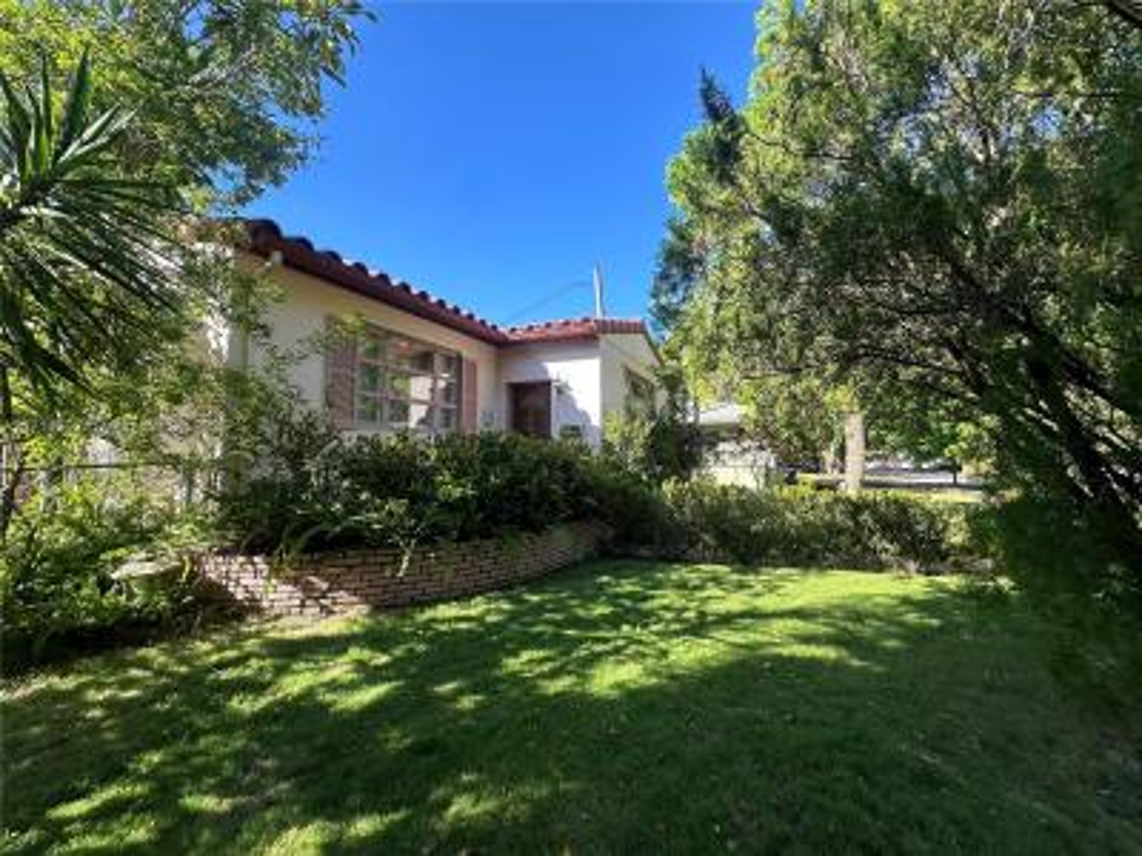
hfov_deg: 102.1
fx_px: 462
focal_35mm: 14
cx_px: 571
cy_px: 428
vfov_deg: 85.7
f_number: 2.2
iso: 40
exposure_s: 1/415
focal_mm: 2.22
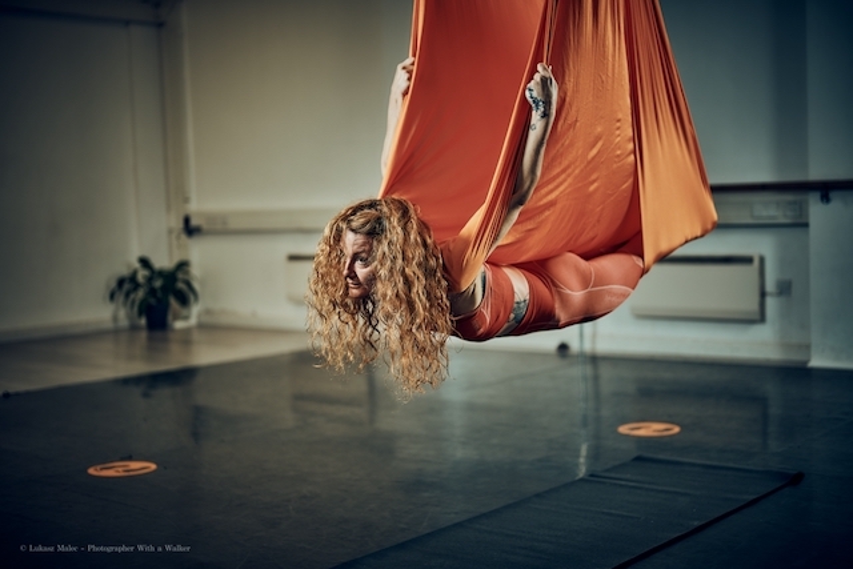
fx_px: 1185
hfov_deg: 39.6
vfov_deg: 27.0
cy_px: 284
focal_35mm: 50
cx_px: 426
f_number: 1.8
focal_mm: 50
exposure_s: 1/200
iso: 100
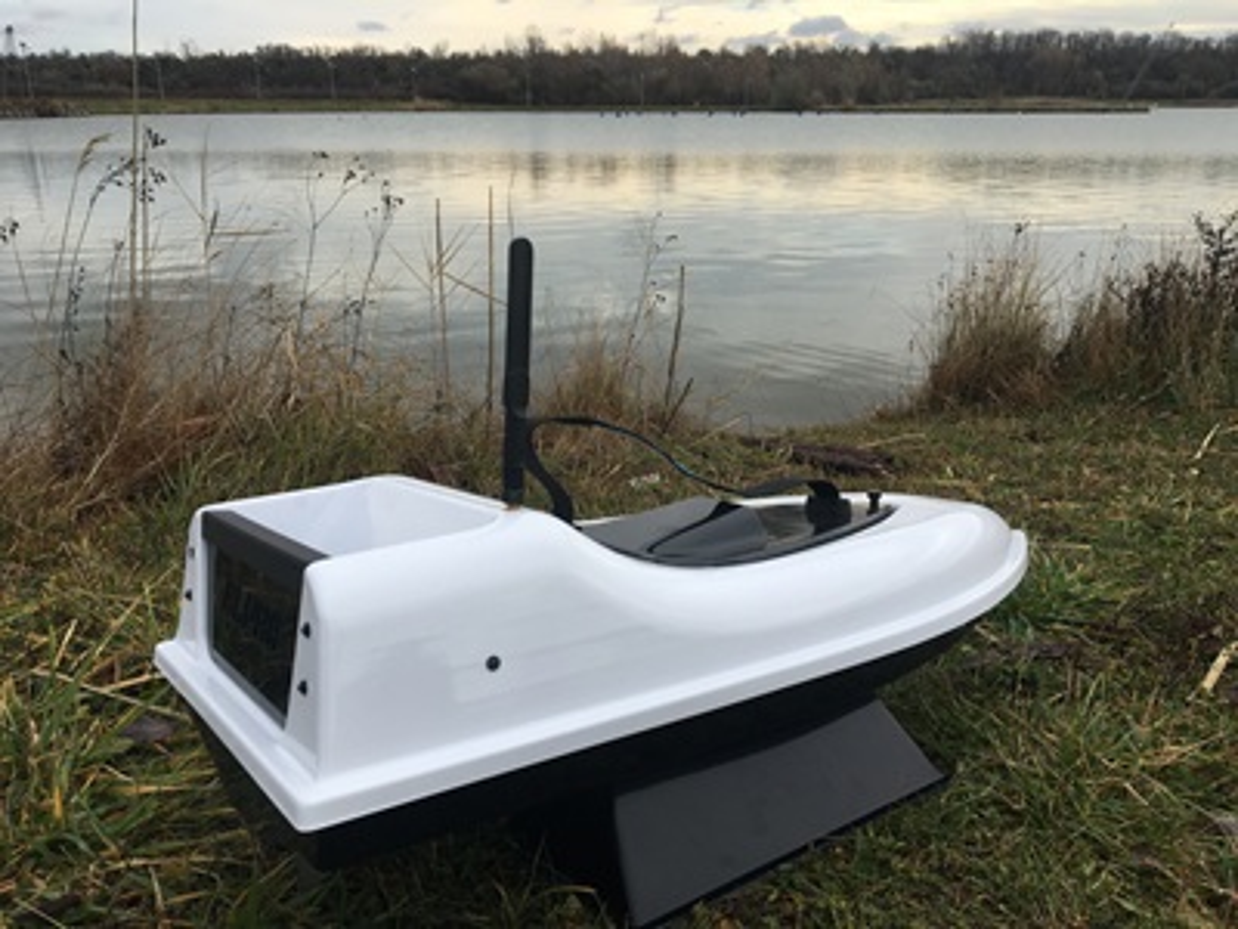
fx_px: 1037
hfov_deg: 61.7
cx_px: 619
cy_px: 464
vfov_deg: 48.2
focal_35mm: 29
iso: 25
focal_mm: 4.15
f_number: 2.2
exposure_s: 1/693
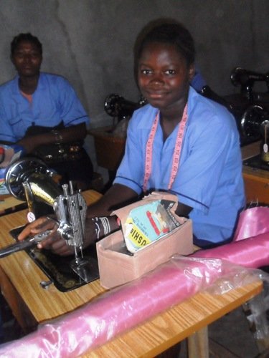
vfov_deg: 50.1
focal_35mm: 37
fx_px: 383
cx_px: 134
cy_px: 179
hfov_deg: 38.7
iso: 400
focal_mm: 6.6
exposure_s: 1/45
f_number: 4
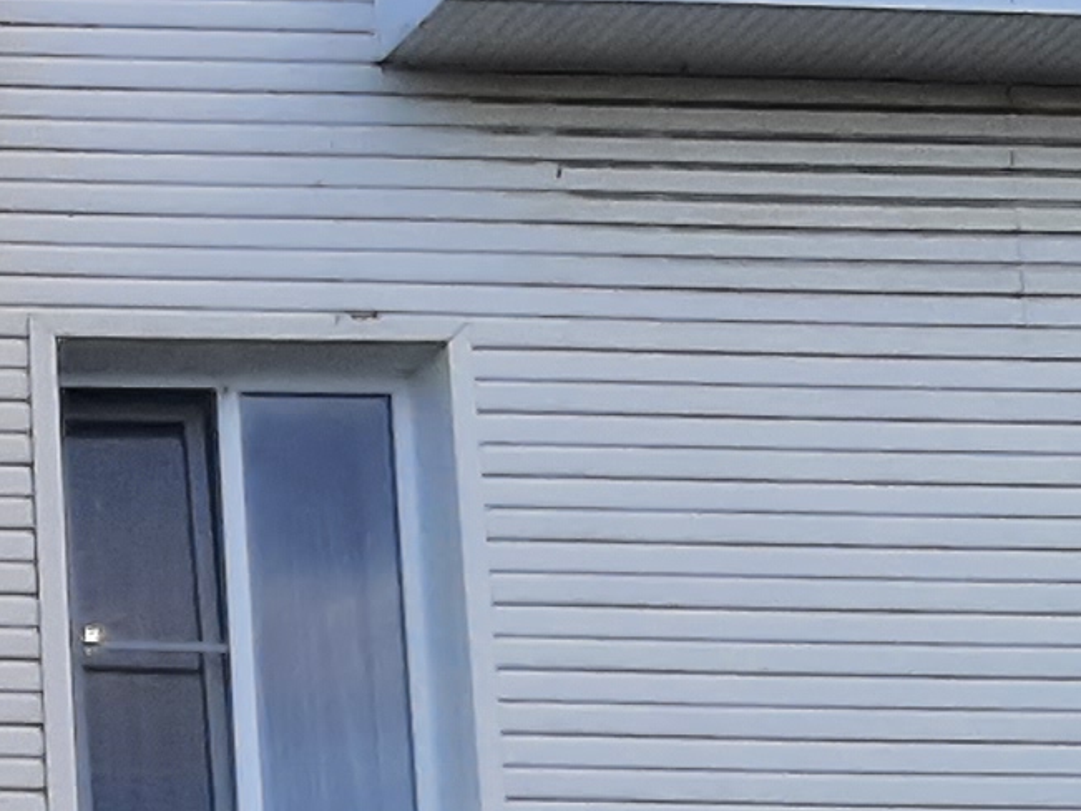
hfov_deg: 11.1
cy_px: 985
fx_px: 5027
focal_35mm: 161
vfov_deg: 9.1
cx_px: -1118
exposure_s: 1/229
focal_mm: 3.93
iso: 40
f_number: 1.7
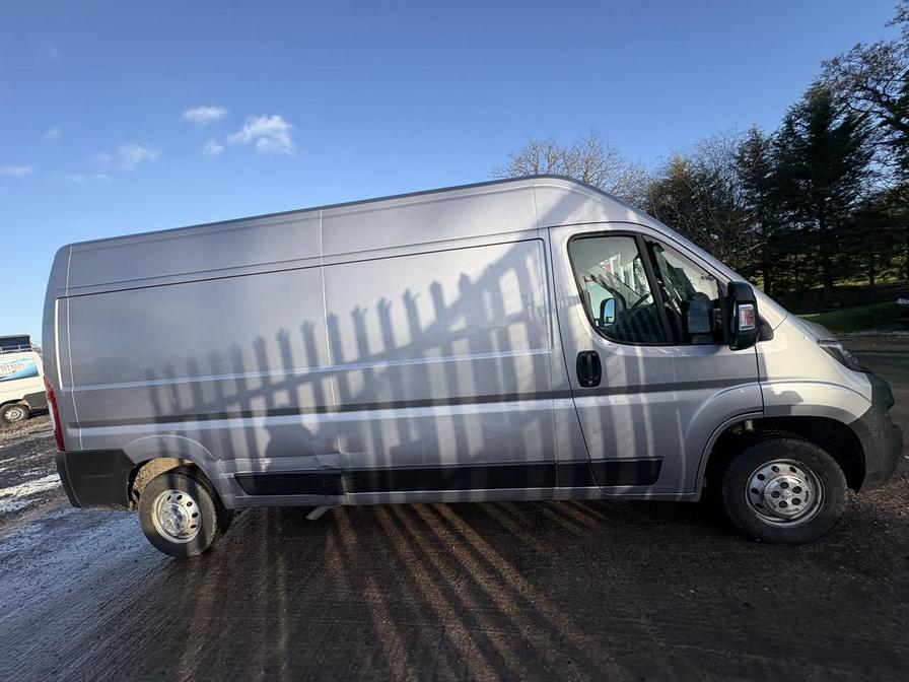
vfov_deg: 85.7
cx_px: 454
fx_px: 368
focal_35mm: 14
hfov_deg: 102.1
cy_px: 341
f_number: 2.2
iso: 40
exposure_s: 1/858
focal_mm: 2.22
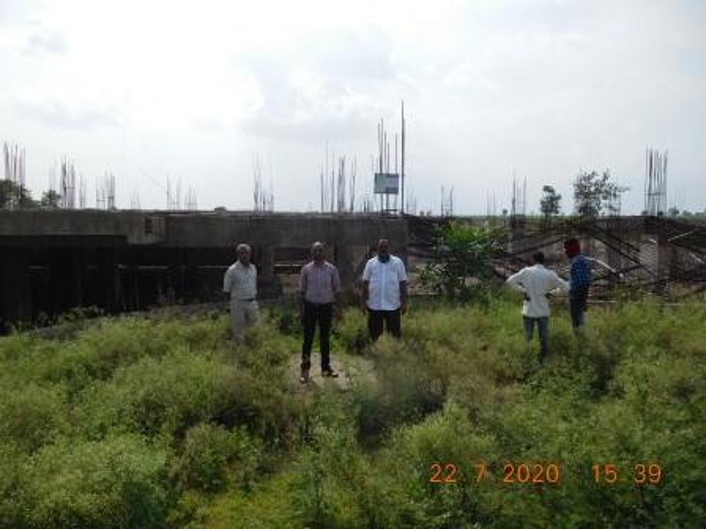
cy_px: 264
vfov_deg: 49.7
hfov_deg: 63.4
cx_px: 353
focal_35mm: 28
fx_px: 571
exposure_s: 1/640
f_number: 7
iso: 125
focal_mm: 5
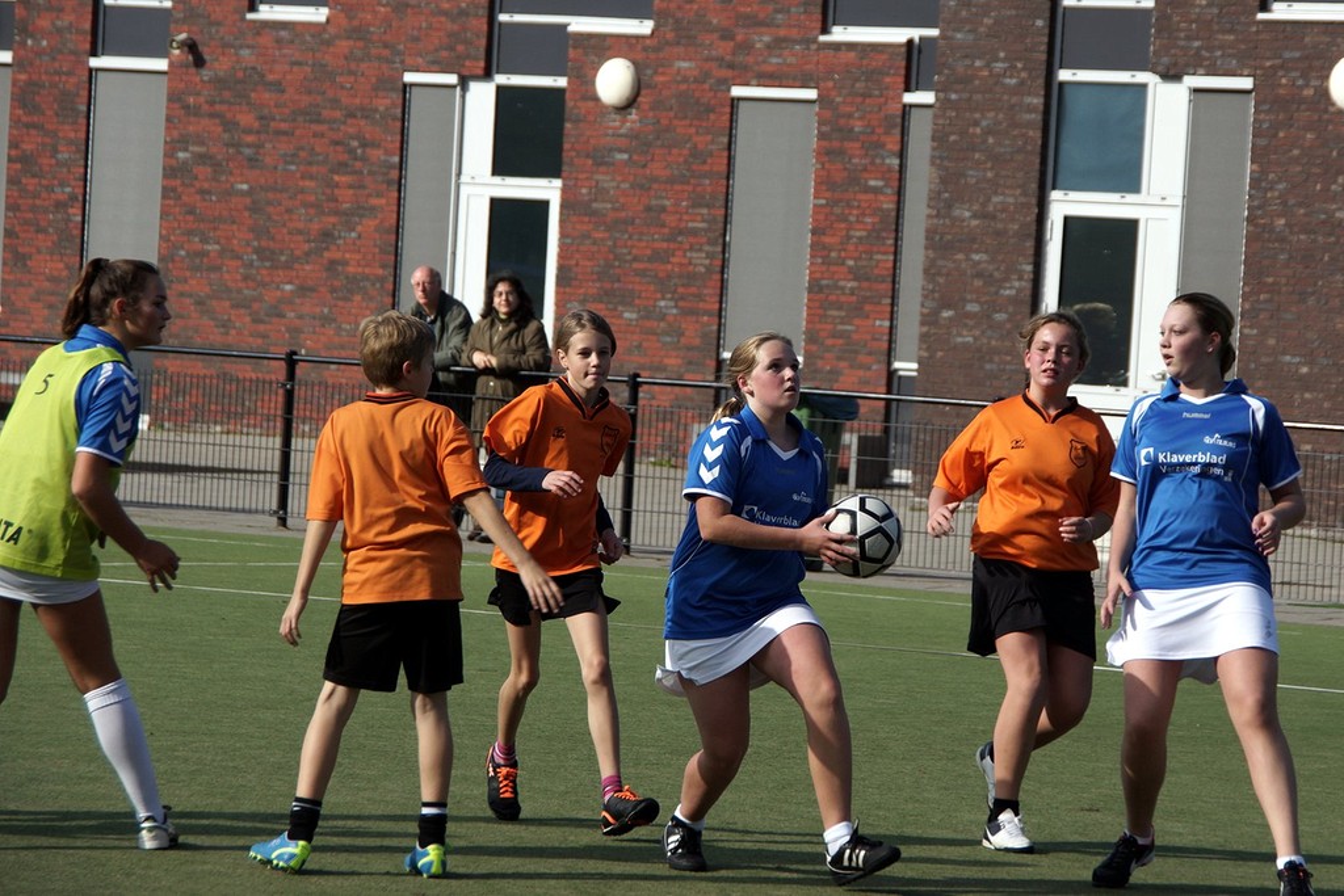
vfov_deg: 8.3
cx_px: 672
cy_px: 448
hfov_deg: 12.5
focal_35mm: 165
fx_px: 6160
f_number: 6.3
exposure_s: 1/500
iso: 100
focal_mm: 110
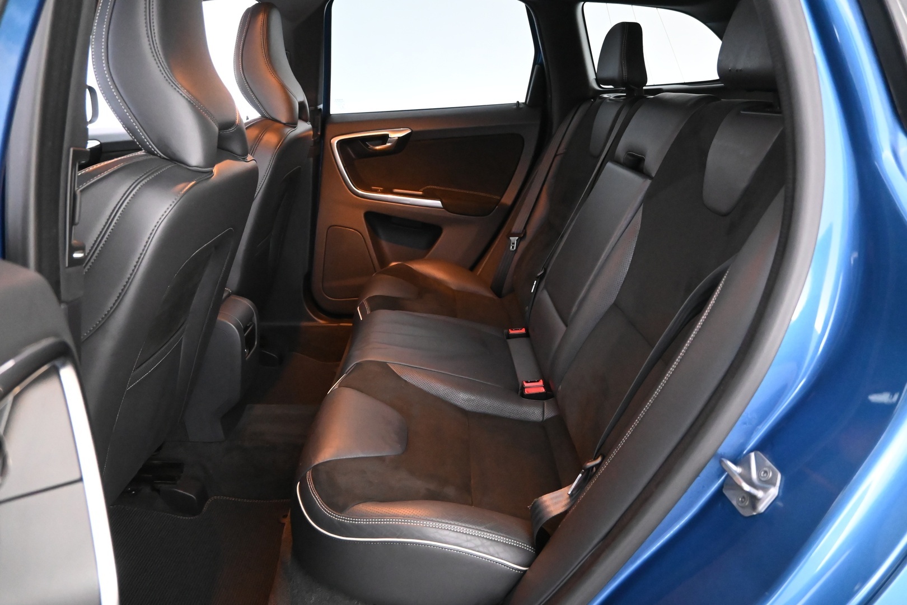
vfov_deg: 53.1
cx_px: 454
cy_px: 302
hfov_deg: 73.7
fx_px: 605
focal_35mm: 24
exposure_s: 1/25
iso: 6400
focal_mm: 16
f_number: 3.5
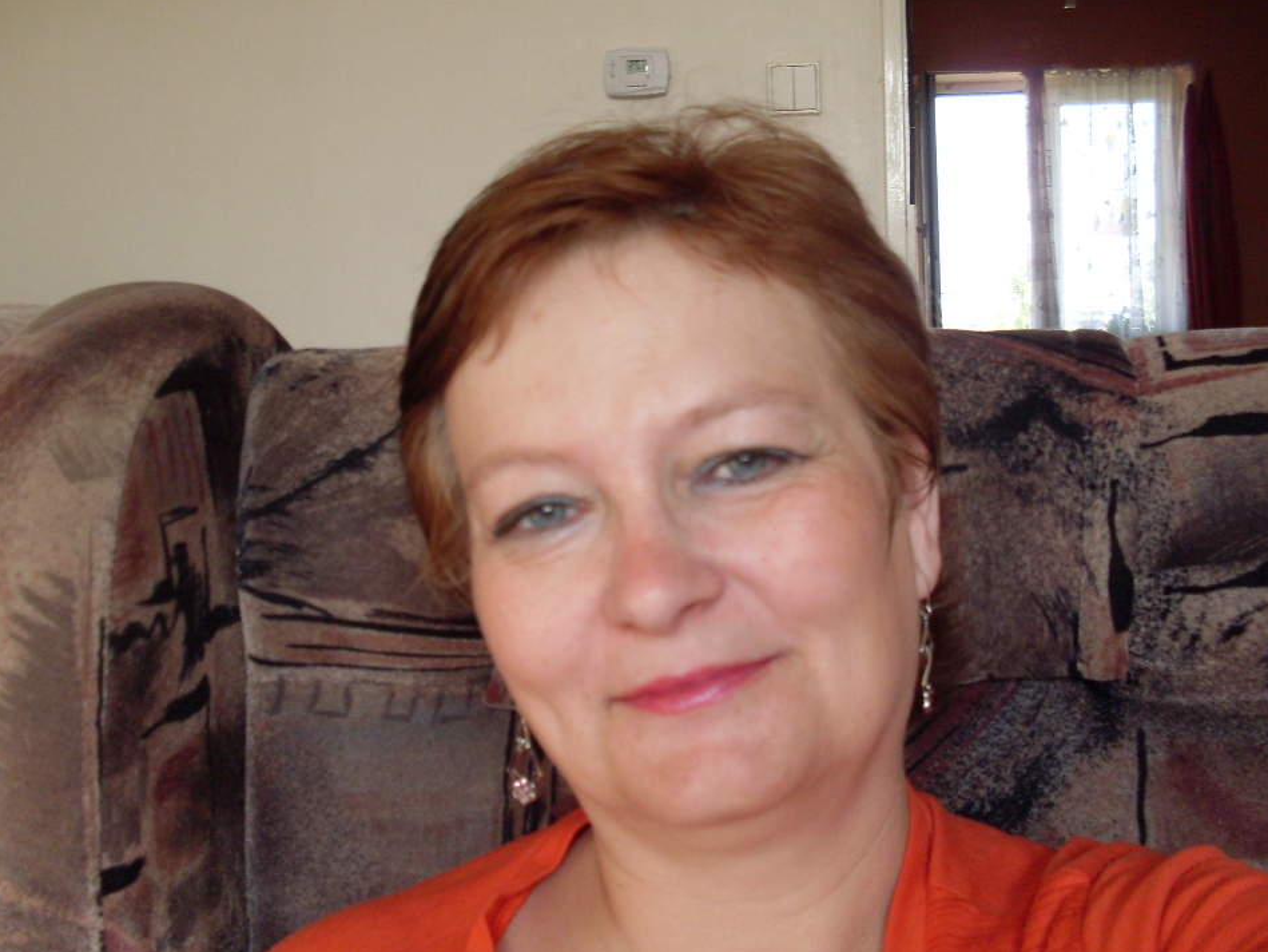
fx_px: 1502
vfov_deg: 35.1
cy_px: 488
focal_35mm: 41
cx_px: 616
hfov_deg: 45.8
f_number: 2.8
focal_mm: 6.3
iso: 100
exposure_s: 1/60
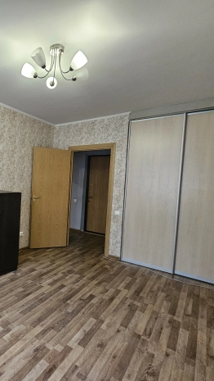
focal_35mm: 19
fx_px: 191
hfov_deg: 53.5
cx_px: 35
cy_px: 190
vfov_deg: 89.5
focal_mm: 2.2
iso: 400
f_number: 2.2
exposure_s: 1/50
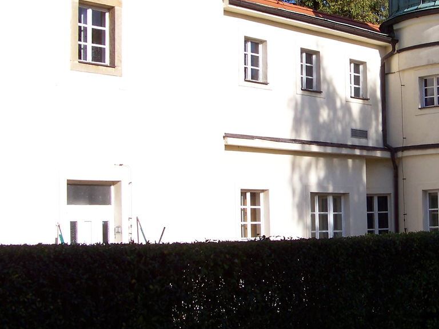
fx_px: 951
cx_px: 357
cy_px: 132
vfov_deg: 19.6
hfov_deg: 25.5
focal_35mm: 75
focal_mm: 5.85
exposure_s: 1/500
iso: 64
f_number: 4
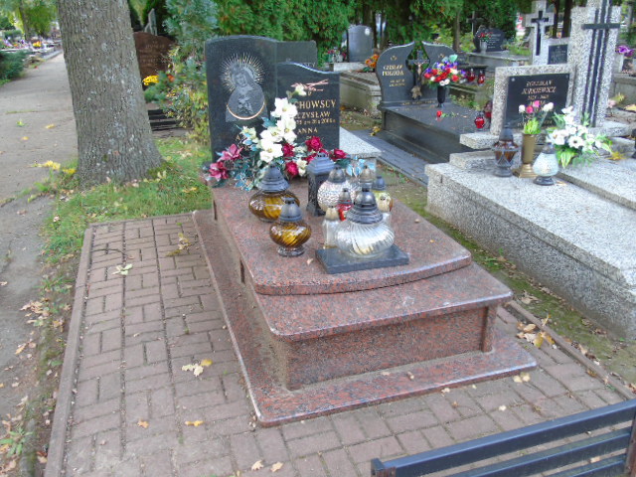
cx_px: 318
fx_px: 533
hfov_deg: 61.7
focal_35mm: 29
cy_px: 238
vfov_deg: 48.2
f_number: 3.6
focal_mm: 5.2
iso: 80
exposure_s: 1/40
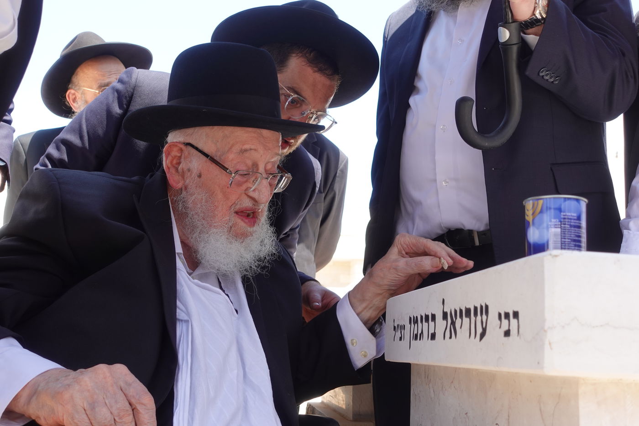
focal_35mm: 42
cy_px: 213
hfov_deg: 46.4
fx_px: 745
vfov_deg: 31.9
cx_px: 320
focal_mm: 15.87
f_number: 4
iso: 125
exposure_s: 1/200
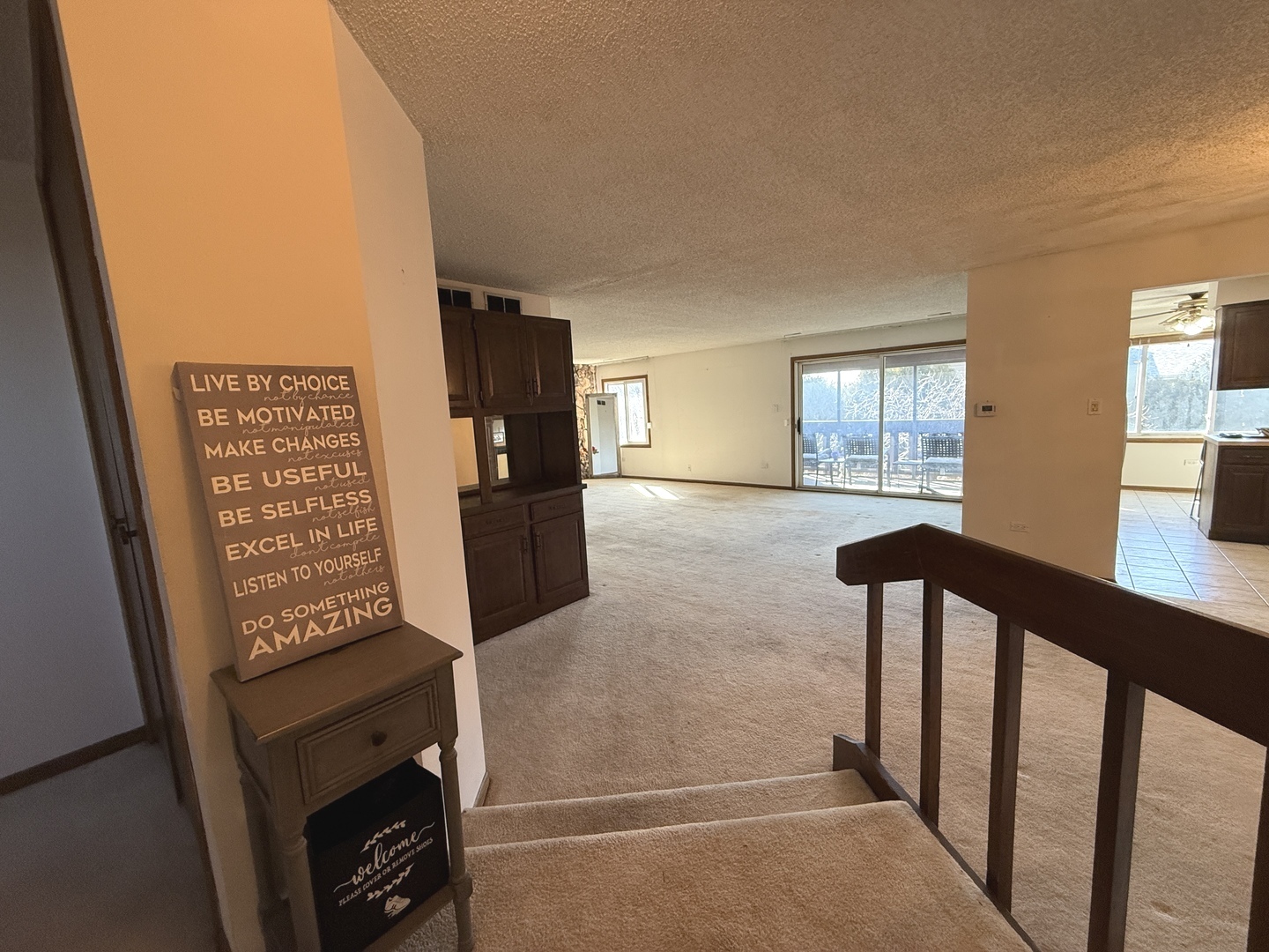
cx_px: 634
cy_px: 476
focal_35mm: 14
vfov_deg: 85.7
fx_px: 513
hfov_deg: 102.1
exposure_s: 1/120
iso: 250
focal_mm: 2.22
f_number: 2.2
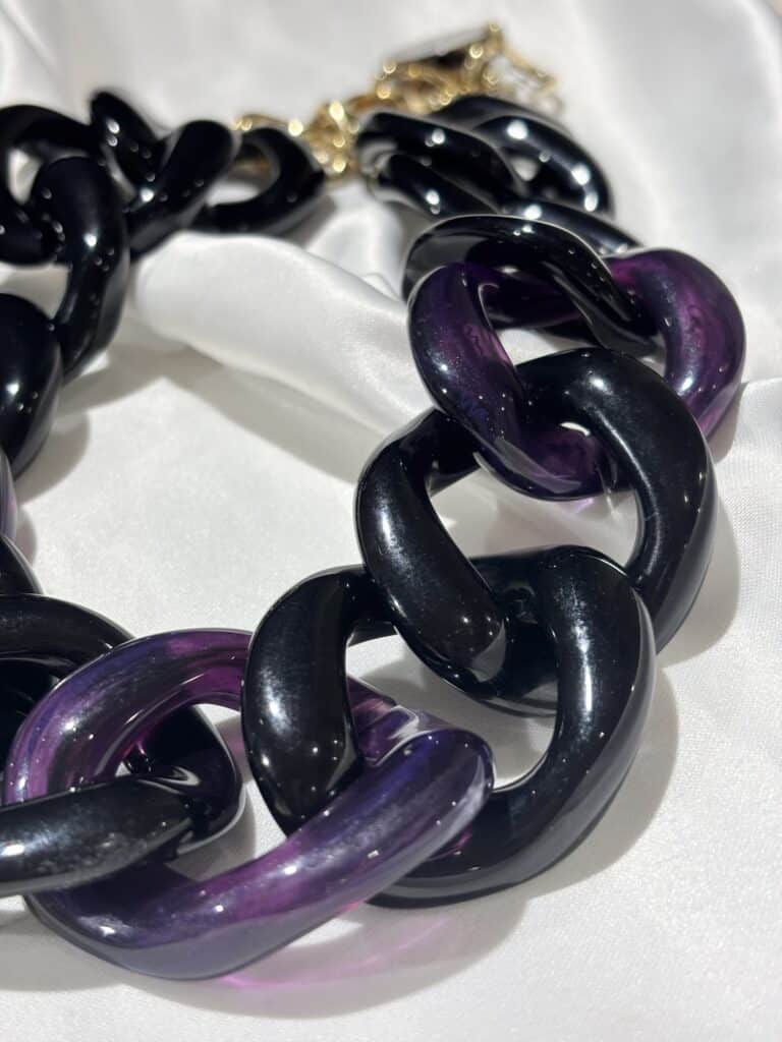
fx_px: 1566
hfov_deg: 28.0
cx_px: 391
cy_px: 521
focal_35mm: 52
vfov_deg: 36.8
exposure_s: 1/101
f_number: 1.6
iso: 25
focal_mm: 5.96
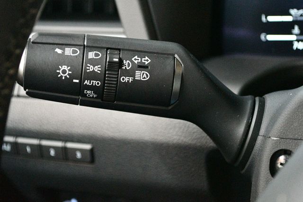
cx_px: 152
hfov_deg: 26.0
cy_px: 101
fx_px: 656
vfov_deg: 17.5
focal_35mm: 78
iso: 12800
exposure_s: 1/30
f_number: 5.6
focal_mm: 52
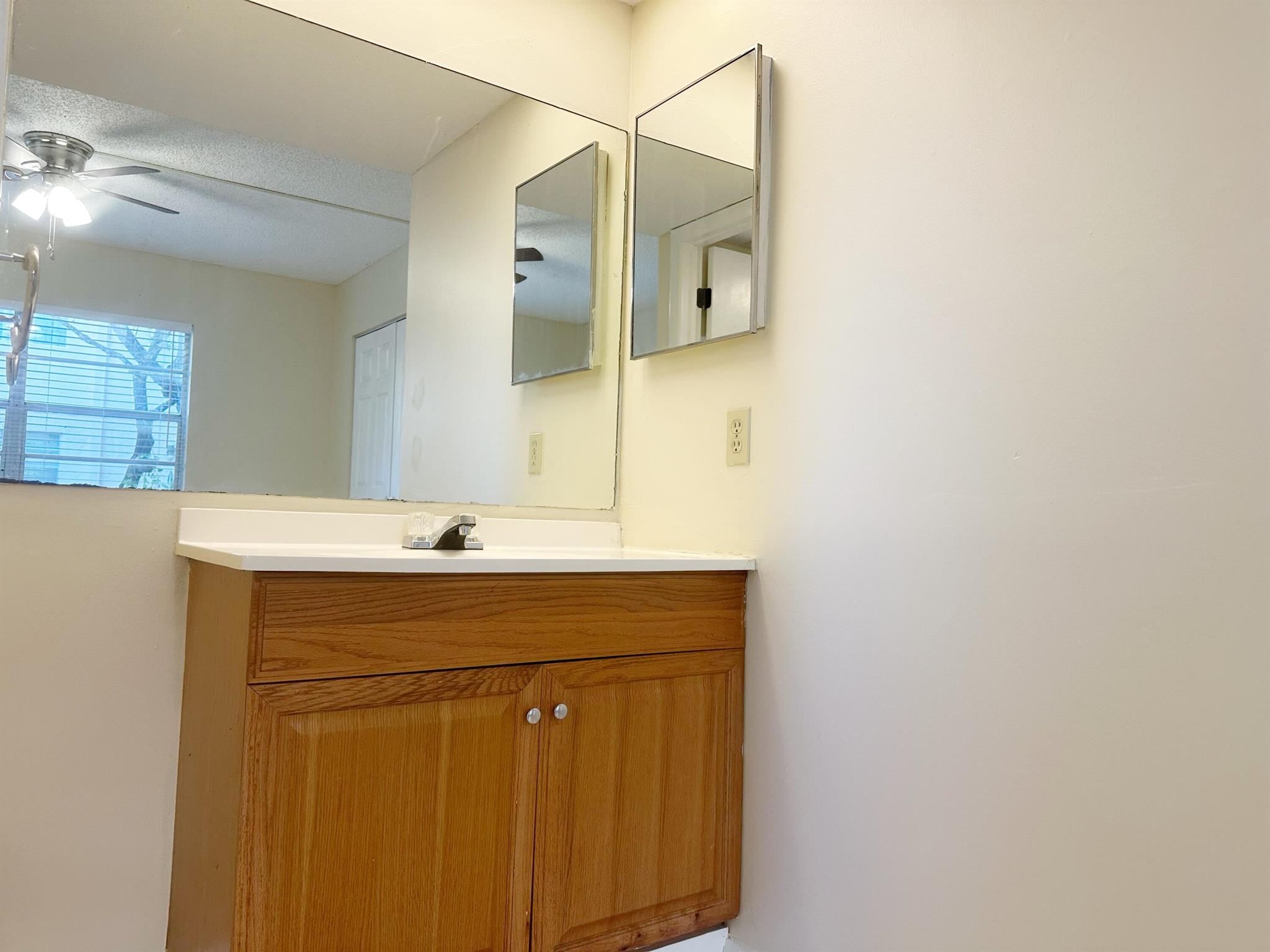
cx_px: 635
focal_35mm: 24
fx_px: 881
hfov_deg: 71.6
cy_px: 476
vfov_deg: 56.8
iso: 160
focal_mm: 6.86
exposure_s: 1/120
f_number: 1.78
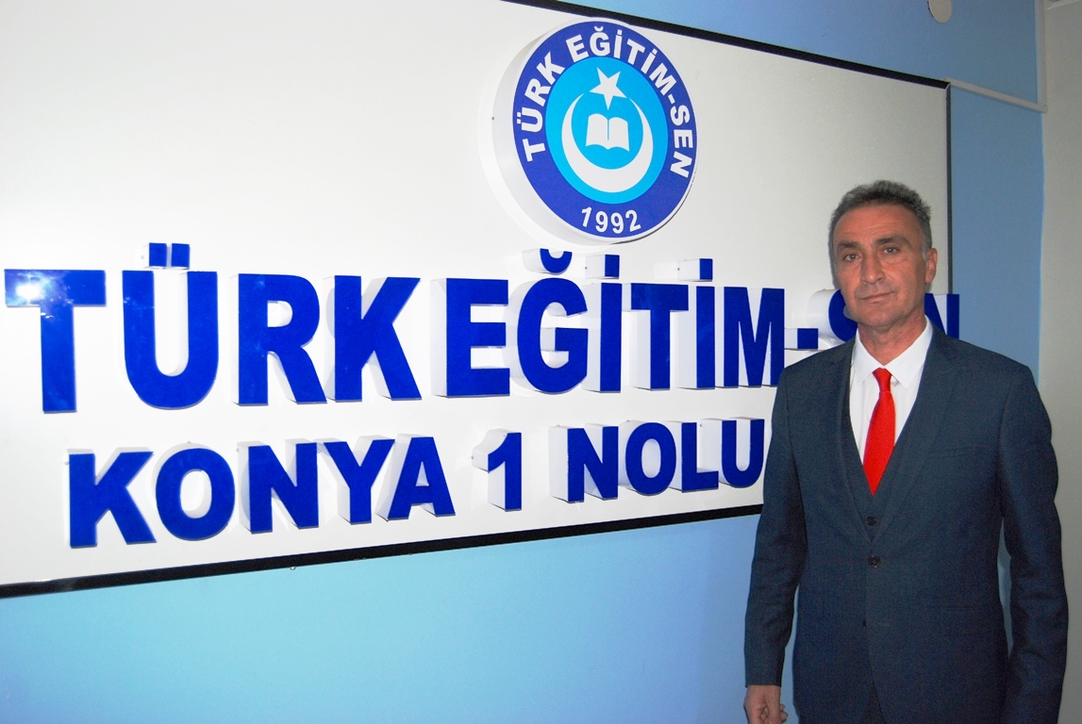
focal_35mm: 30
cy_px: 362
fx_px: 903
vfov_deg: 43.7
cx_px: 541
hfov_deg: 61.9
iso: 400
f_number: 4
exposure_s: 1/60
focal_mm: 20
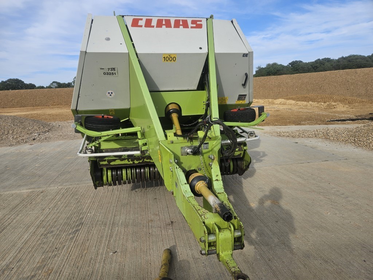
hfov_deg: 73.9
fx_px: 248
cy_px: 140
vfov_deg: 58.9
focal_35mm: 23
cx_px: 186
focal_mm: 5.4
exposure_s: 1/1493
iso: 25
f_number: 1.8
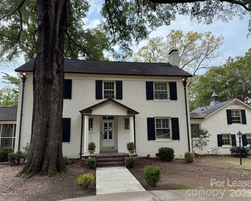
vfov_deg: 54.9
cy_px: 100
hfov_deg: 66.1
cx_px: 124
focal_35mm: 26
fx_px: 193
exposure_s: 1/1901
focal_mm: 6.76
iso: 100
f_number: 1.78
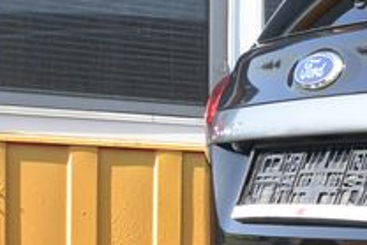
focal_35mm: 133
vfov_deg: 10.2
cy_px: 274
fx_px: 1357
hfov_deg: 12.4
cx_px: 858
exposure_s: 1/250
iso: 160
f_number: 6.3
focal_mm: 10
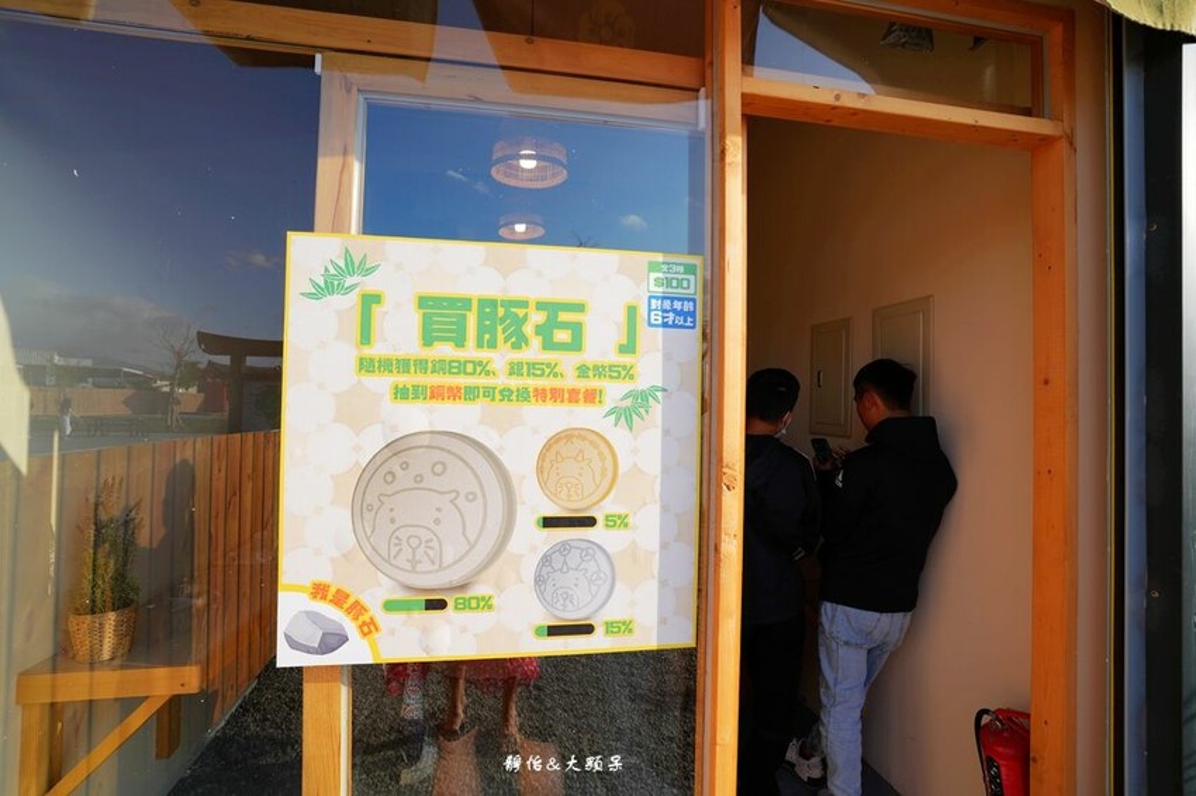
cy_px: 398
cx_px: 598
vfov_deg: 70.4
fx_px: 565
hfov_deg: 93.3
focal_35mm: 17
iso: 160
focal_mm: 17
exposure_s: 1/250
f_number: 8
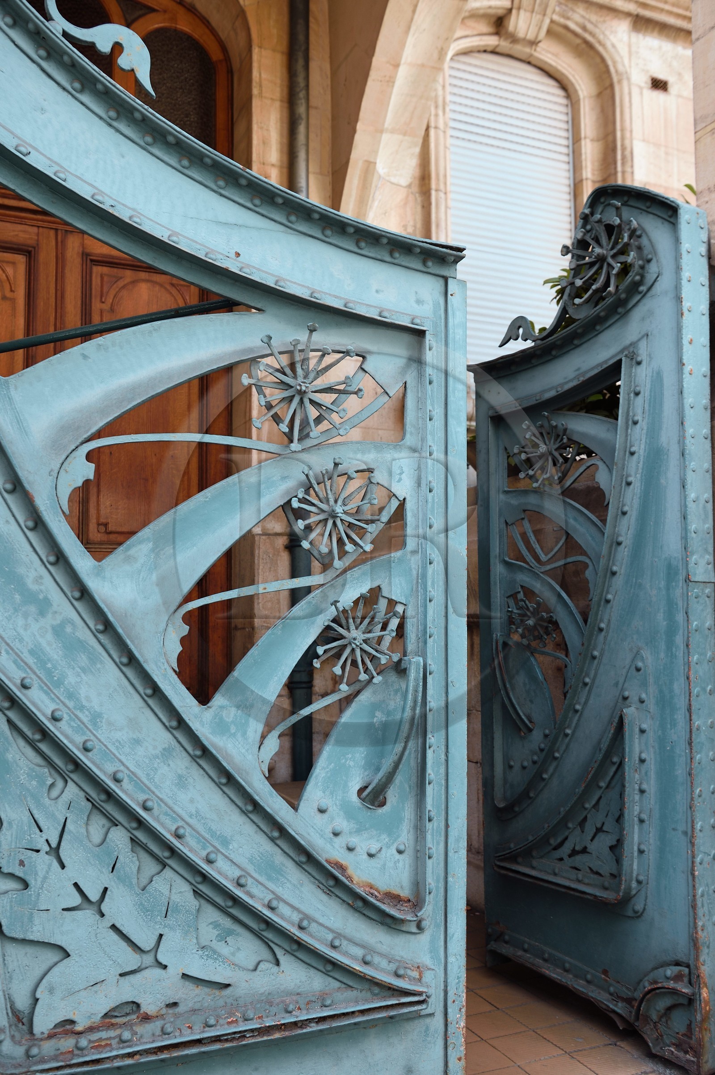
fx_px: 955
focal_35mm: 32
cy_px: 538
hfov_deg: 41.1
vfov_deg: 58.8
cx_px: 358
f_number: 5.6
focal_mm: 32
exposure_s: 1/100
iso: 200
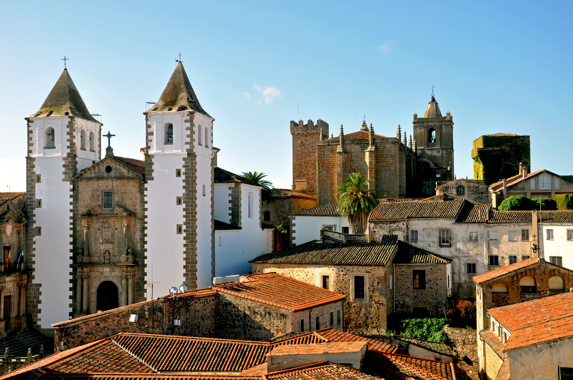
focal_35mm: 51
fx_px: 811
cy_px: 190
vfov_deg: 26.4
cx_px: 286
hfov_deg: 38.9
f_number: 9
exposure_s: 1/320
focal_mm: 34
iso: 200
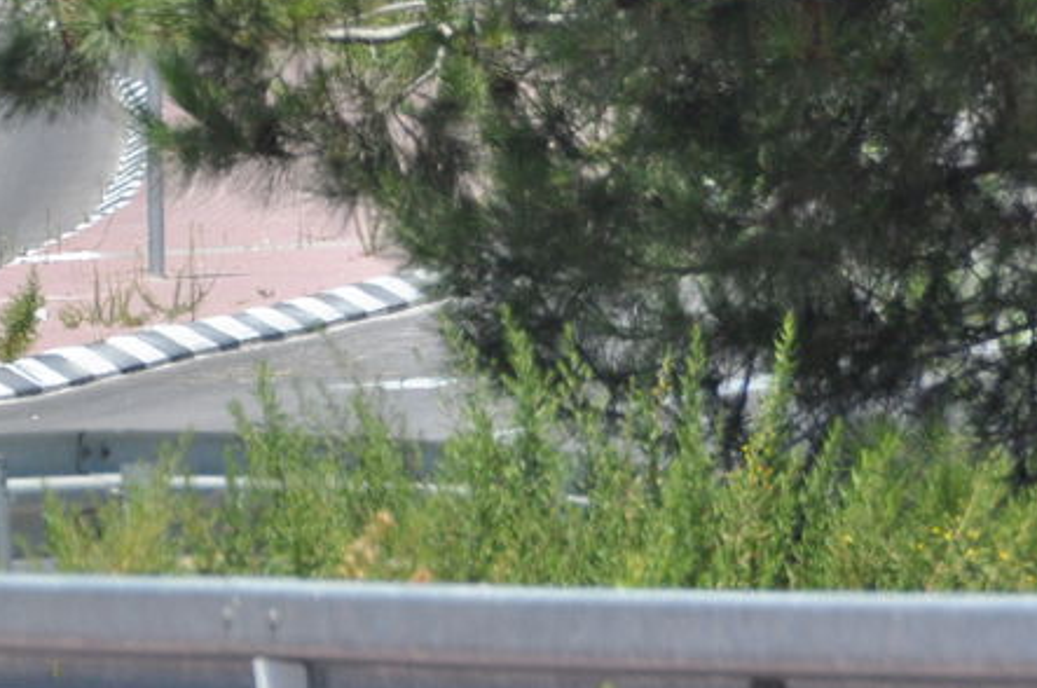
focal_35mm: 949
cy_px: 472
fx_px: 27296
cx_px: -508
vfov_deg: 1.4
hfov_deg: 2.2
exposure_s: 1/1000
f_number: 10
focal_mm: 200
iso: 640
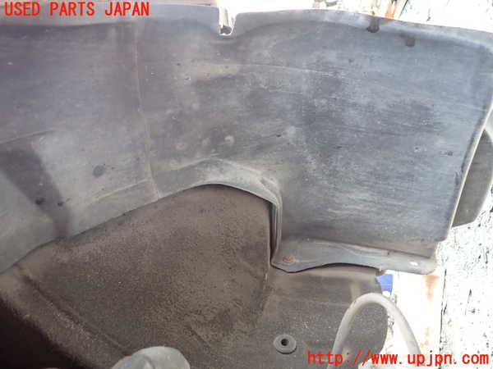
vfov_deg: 54.9
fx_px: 356
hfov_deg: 69.4
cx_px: 246
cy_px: 184
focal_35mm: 25
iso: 200
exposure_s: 1/50
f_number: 2
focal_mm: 4.5
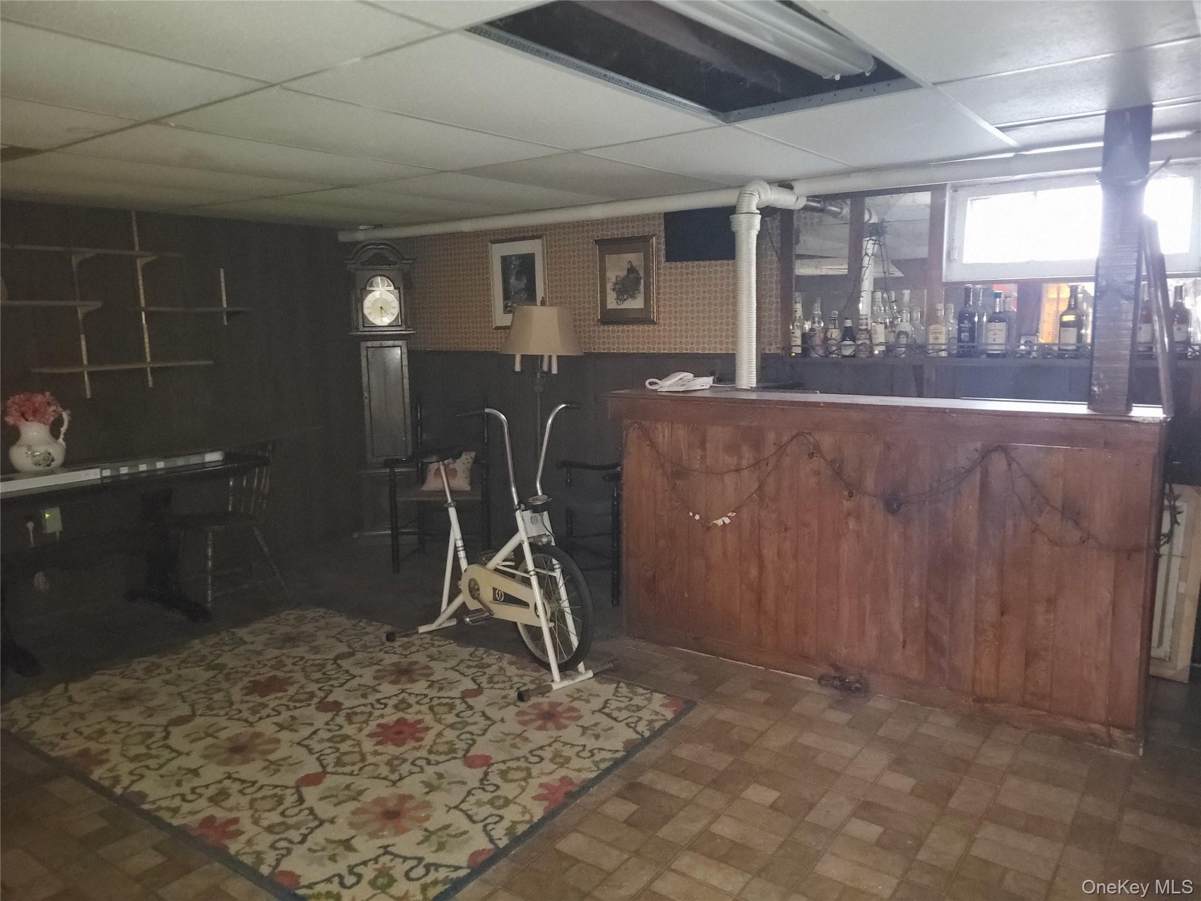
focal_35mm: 26
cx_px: 600
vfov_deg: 53.1
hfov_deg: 67.3
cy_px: 450
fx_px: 902
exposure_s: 1/9.99
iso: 1000
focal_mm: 5.4
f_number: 1.8
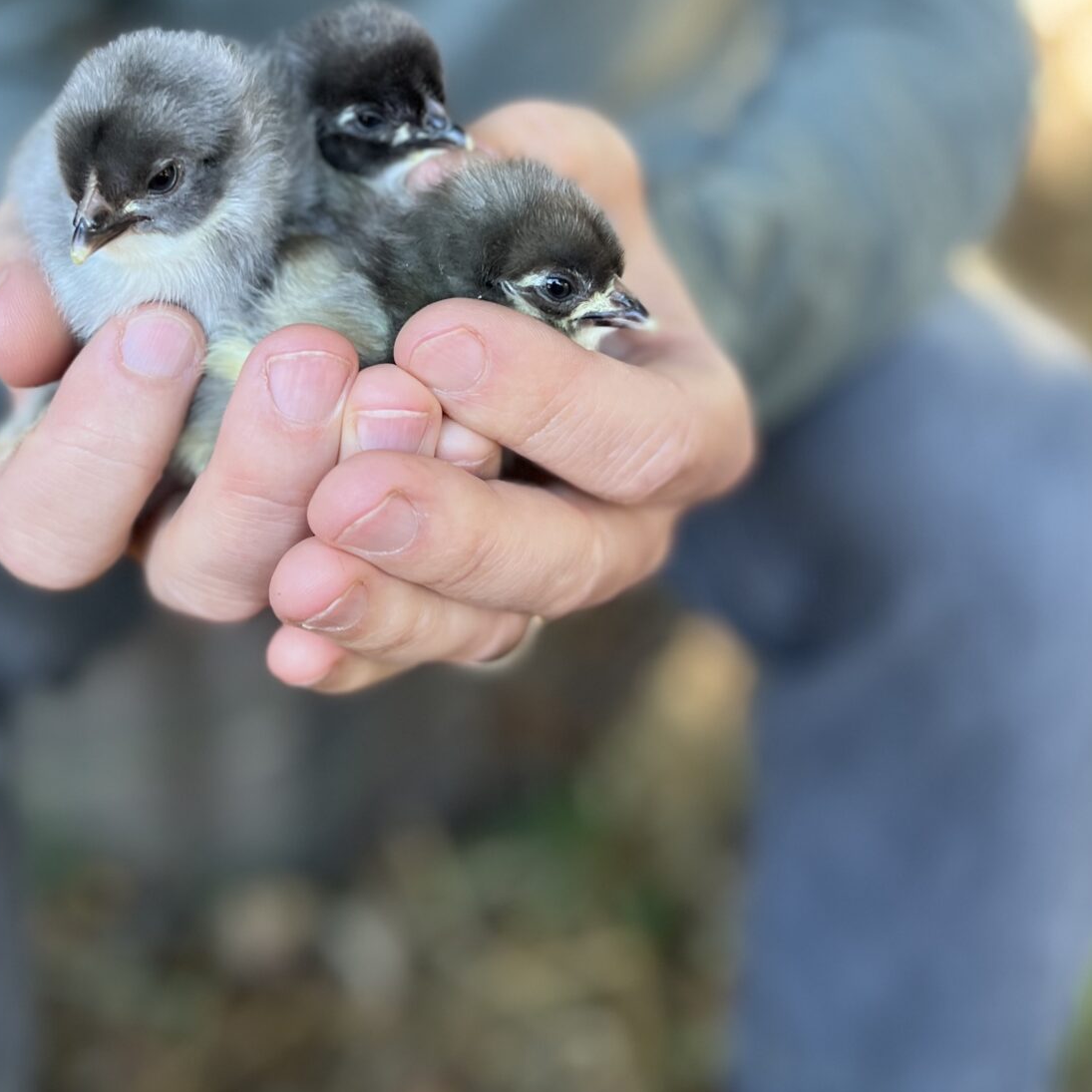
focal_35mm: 43
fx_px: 1535
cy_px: 411
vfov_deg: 38.9
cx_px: 354
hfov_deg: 38.7
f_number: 1.5
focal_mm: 5.7
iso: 125
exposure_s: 1/114
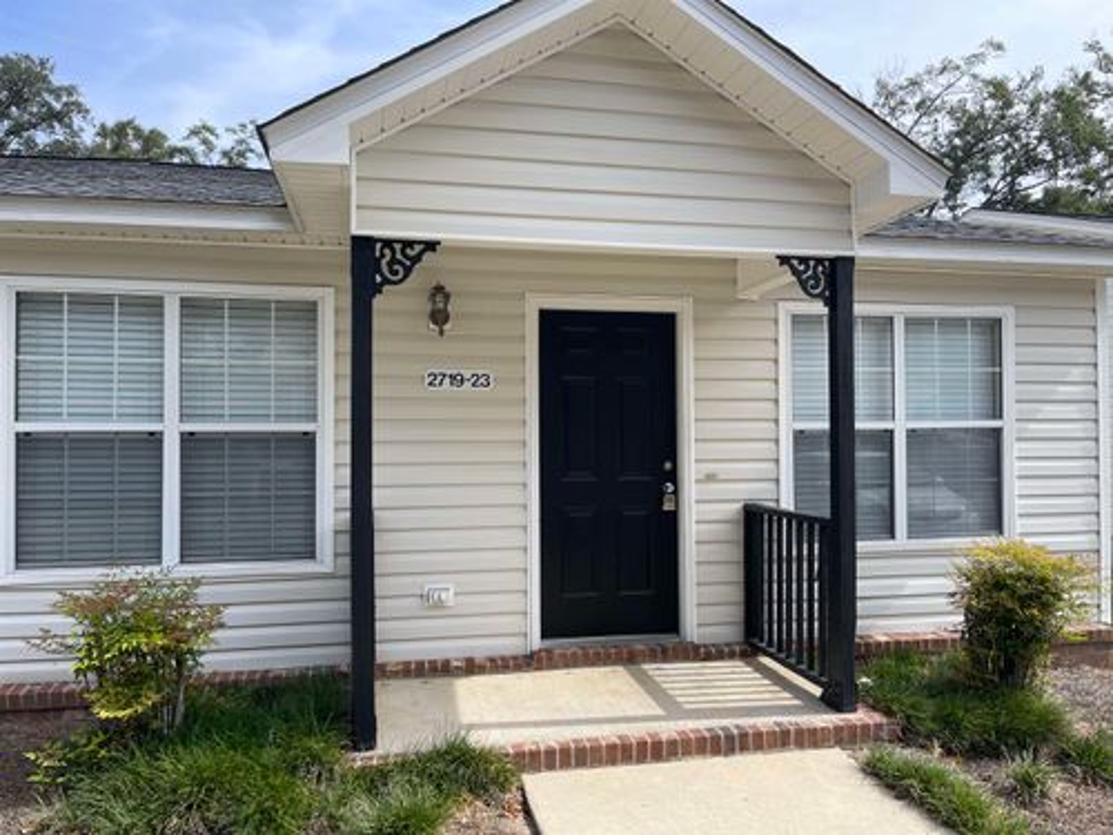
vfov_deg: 53.1
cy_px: 418
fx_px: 836
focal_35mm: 26
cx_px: 556
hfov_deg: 67.3
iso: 32
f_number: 1.6
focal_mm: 5.1
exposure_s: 1/1767
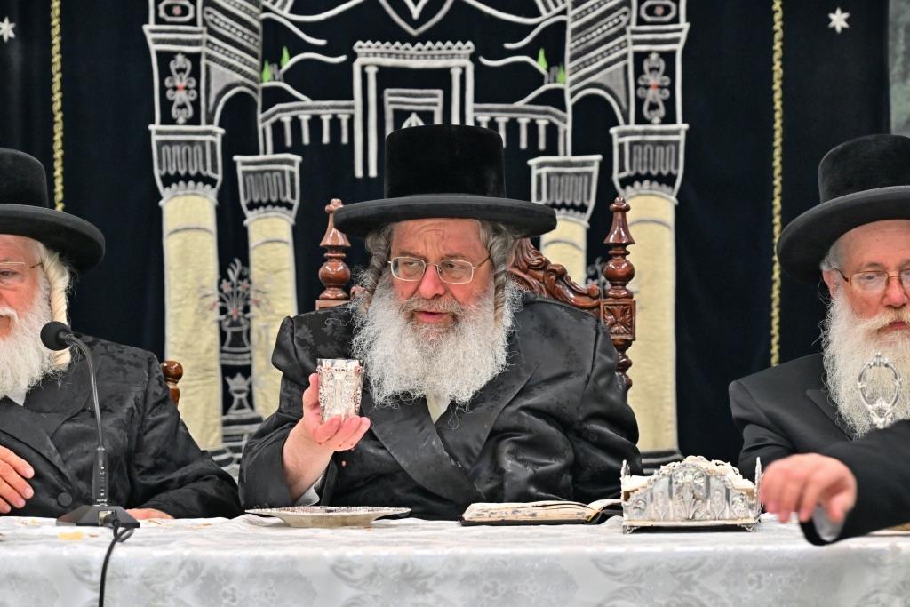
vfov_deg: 7.6
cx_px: 455
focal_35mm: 180
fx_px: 4550
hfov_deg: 11.4
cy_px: 304
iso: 800
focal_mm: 120
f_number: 4
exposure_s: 1/250
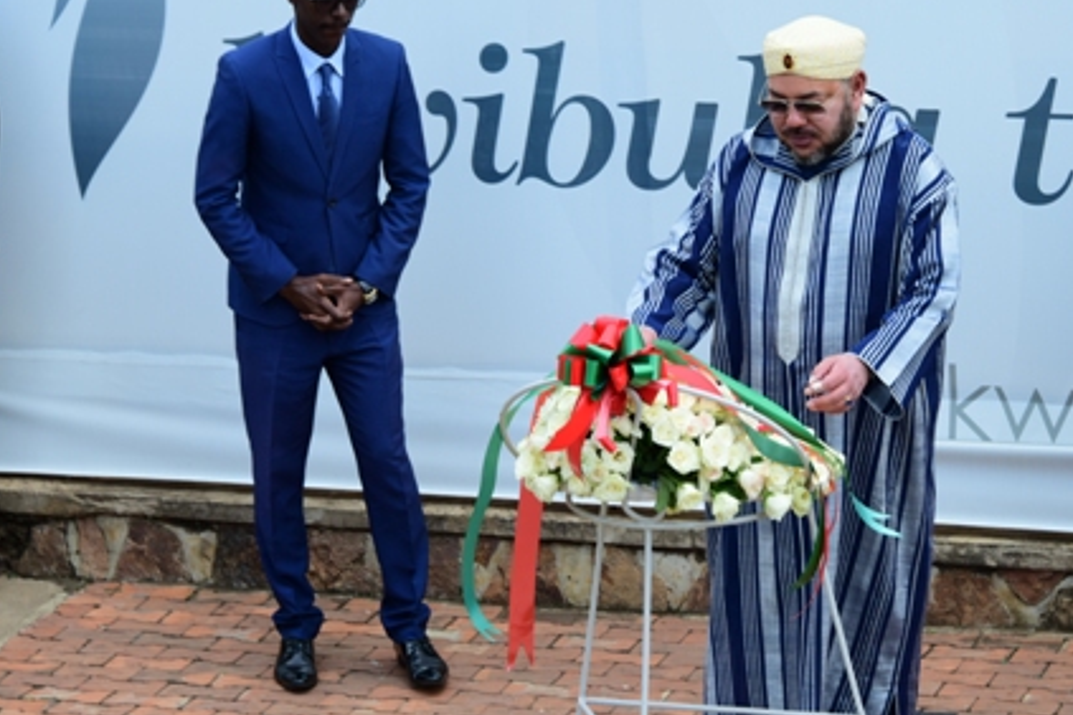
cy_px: 323
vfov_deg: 7.3
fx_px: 5633
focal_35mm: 189
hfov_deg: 10.9
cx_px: 784
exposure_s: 1/320
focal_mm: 125
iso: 320
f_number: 6.3
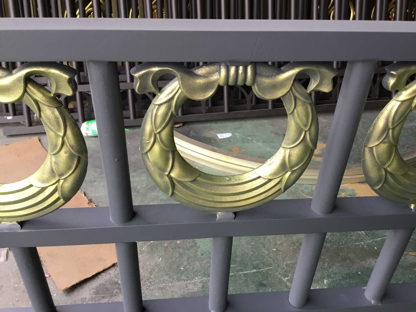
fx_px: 373
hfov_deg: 58.4
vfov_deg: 45.4
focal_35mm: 31
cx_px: 208
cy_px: 156
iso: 40
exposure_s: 1/33
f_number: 2.4
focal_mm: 3.3
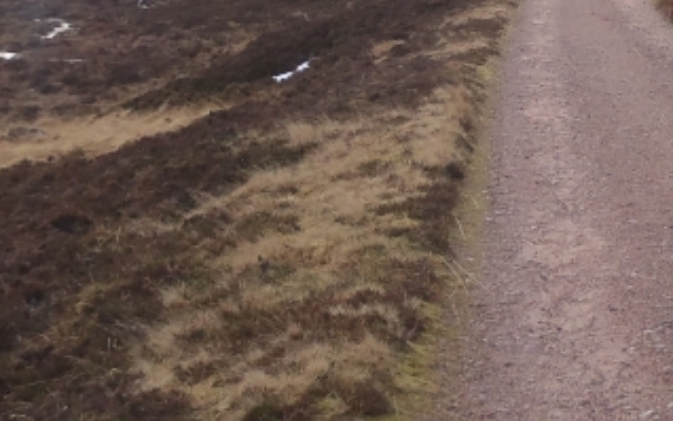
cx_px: 516
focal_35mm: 100
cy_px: -118
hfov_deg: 20.6
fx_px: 1835
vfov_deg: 12.7
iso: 80
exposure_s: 1/200
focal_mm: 5
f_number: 4.5
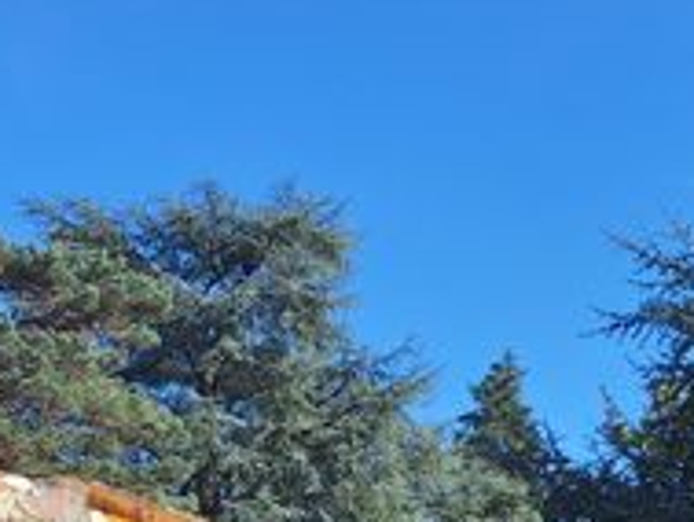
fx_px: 1464
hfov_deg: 22.9
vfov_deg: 18.8
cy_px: 665
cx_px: 966
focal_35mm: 73
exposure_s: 1/2703
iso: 40
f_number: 1.8
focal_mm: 5.54
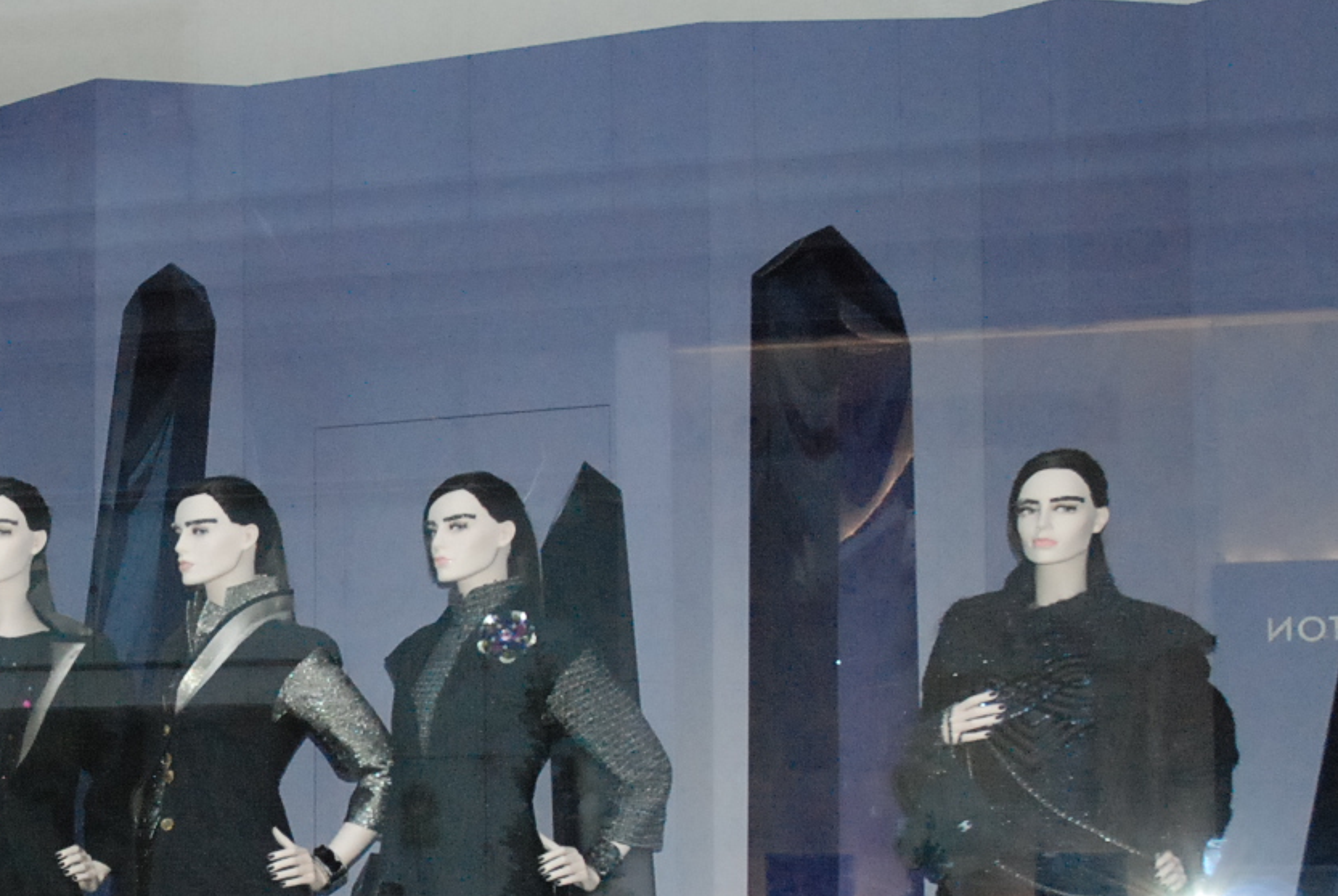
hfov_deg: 22.3
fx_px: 3244
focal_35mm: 87
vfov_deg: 15.6
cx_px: -34
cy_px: 792
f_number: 5.6
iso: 1600
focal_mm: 25
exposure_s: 1/60
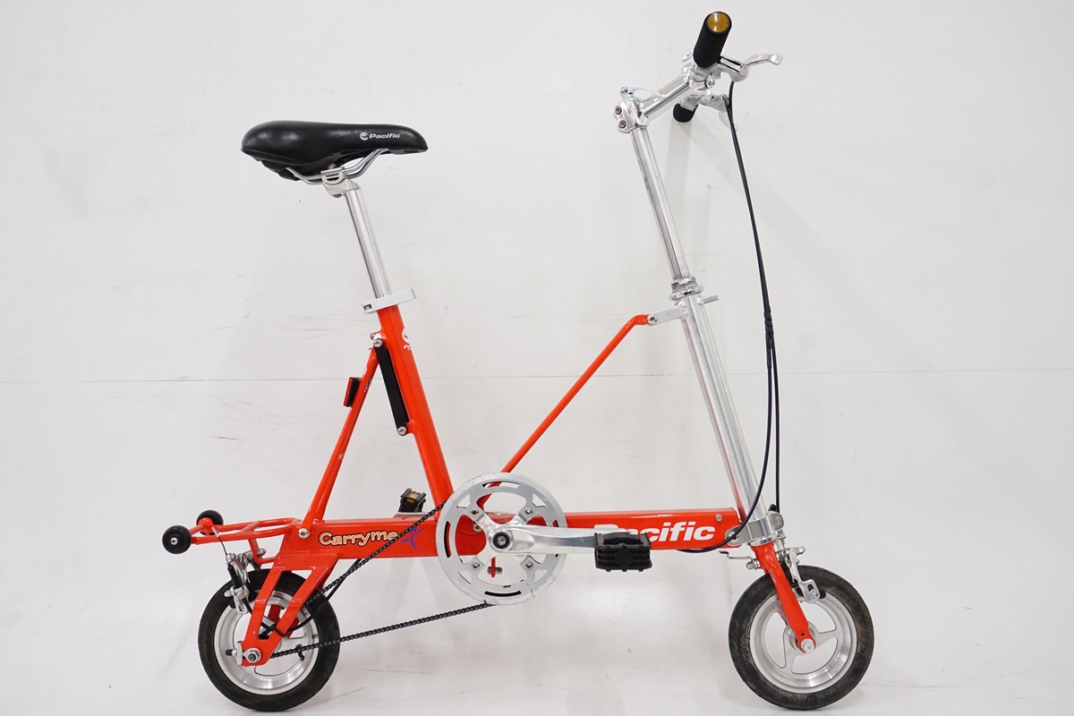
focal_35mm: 32
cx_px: 537
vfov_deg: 41.7
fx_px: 940
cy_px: 358
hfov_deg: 59.5
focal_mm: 21
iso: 1250
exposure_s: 1/40
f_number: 7.1
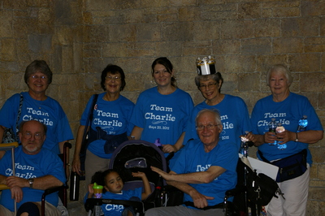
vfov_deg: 16.5
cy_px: 108
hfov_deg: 24.6
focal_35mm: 82
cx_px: 162
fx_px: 744
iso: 400
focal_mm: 55
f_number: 5.6
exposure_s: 1/60
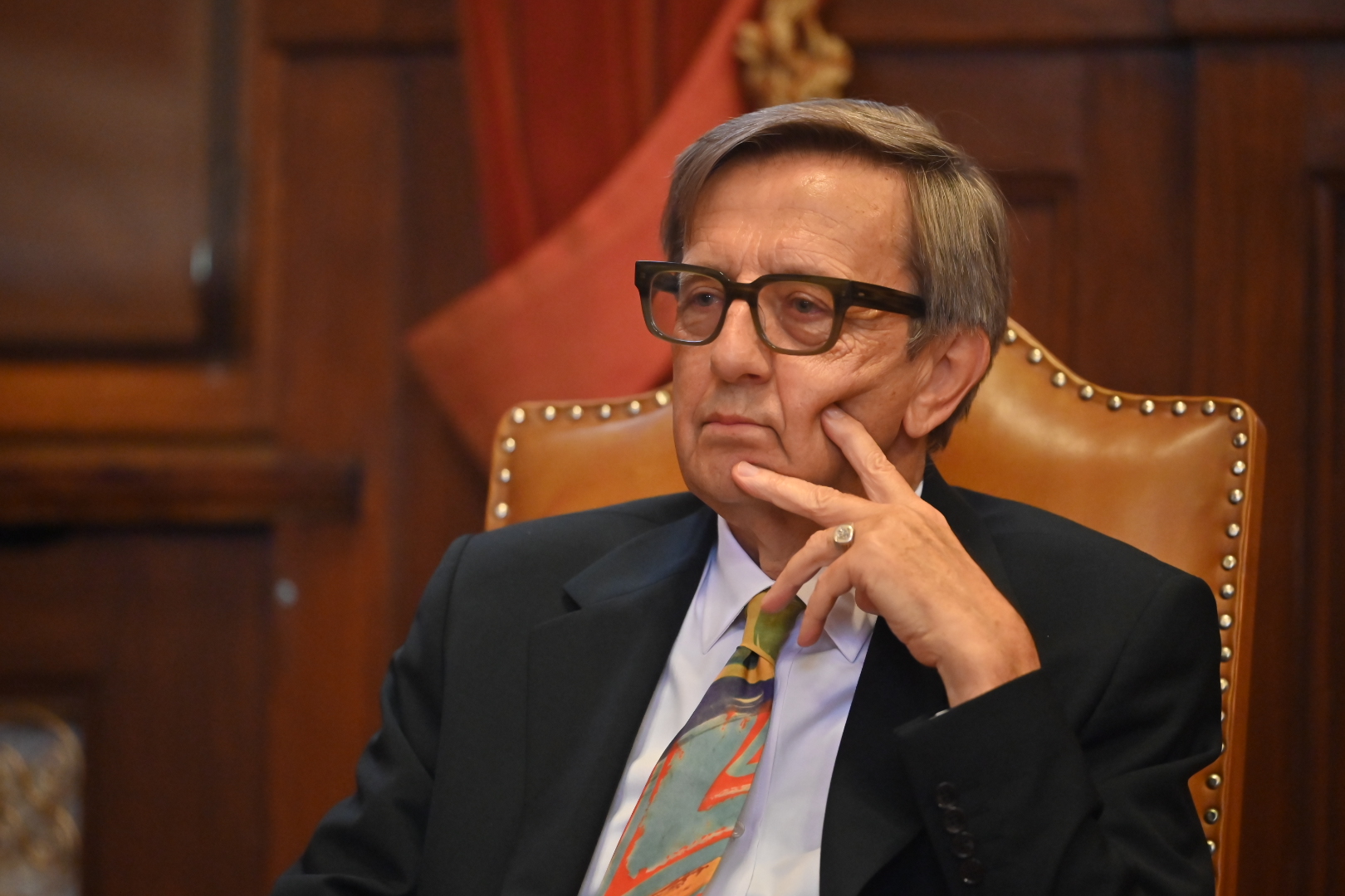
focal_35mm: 180
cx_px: 672
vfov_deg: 7.6
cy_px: 448
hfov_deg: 11.4
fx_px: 6724
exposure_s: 1/400
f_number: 2.8
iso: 4500
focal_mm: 180
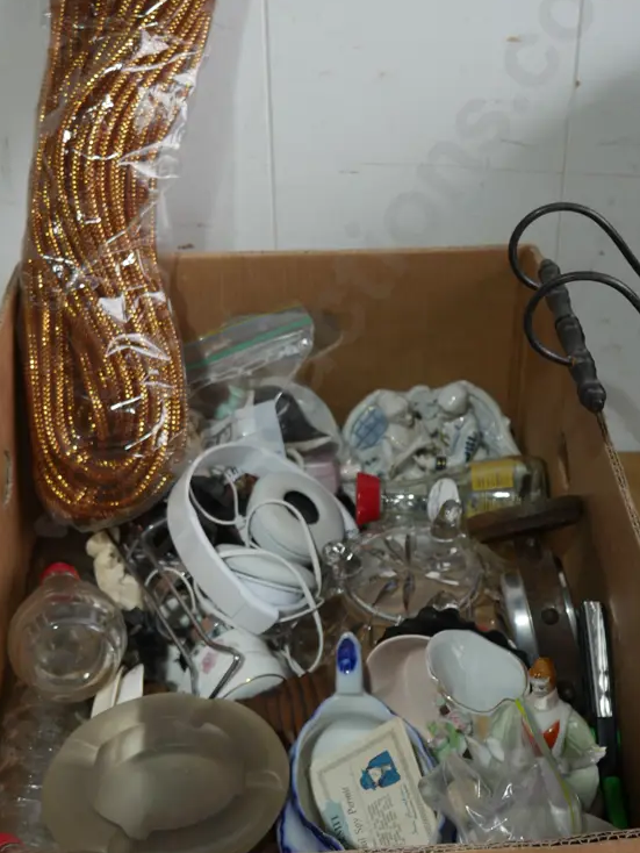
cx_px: 307
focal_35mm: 53
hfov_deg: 27.5
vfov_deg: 36.1
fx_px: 1306
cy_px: 357
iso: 200
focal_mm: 19
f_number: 4.1
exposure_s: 1/100
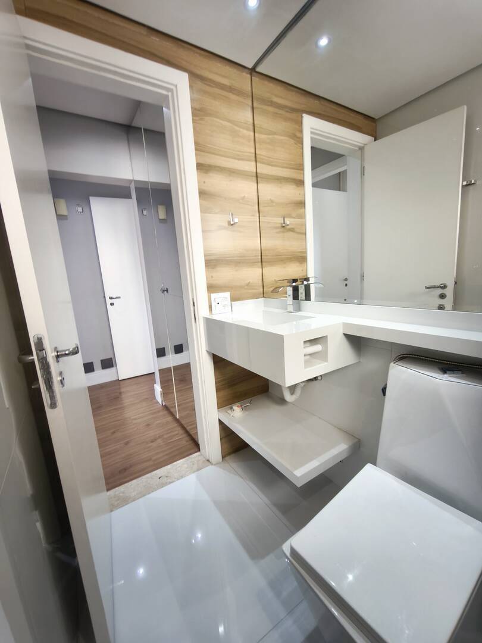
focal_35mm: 15
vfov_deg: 98.2
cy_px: 322
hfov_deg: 81.7
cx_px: 241
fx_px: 278
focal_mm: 1.91
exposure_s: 1/40
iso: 200
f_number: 2.2
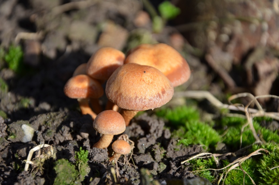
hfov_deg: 13.1
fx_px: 1218
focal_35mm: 158
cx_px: 140
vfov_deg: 8.7
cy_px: 92
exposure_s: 1/1000
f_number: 6.3
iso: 400
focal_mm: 105
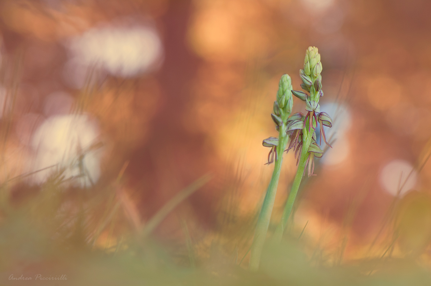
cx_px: 216
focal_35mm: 158
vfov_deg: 8.7
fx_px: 1883
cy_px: 143
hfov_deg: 13.1
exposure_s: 1/20
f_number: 9
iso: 200
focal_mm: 105
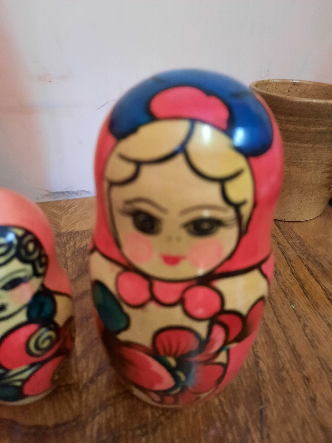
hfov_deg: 54.9
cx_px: 166
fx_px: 320
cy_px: 222
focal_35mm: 25
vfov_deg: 69.4
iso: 320
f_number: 2
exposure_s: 1/25
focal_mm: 4.6
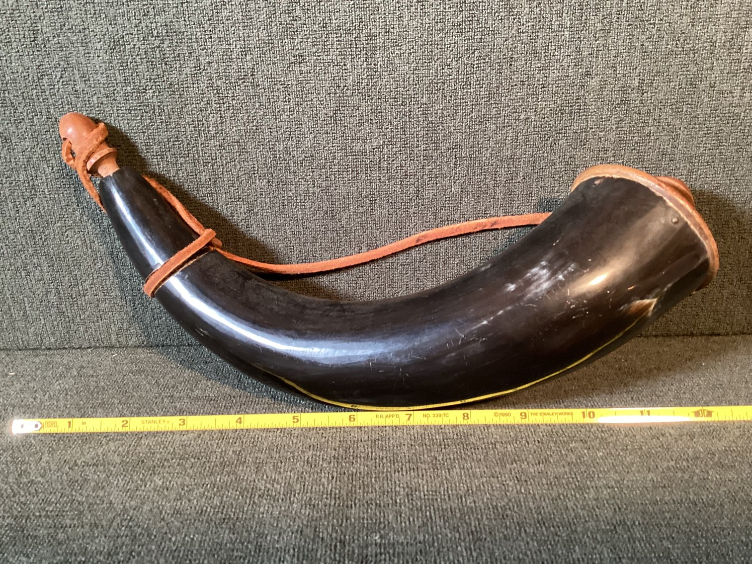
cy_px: 282
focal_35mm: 31
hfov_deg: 58.3
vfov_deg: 45.4
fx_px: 673
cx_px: 376
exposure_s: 1/30
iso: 400
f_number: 2.4
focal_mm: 3.3
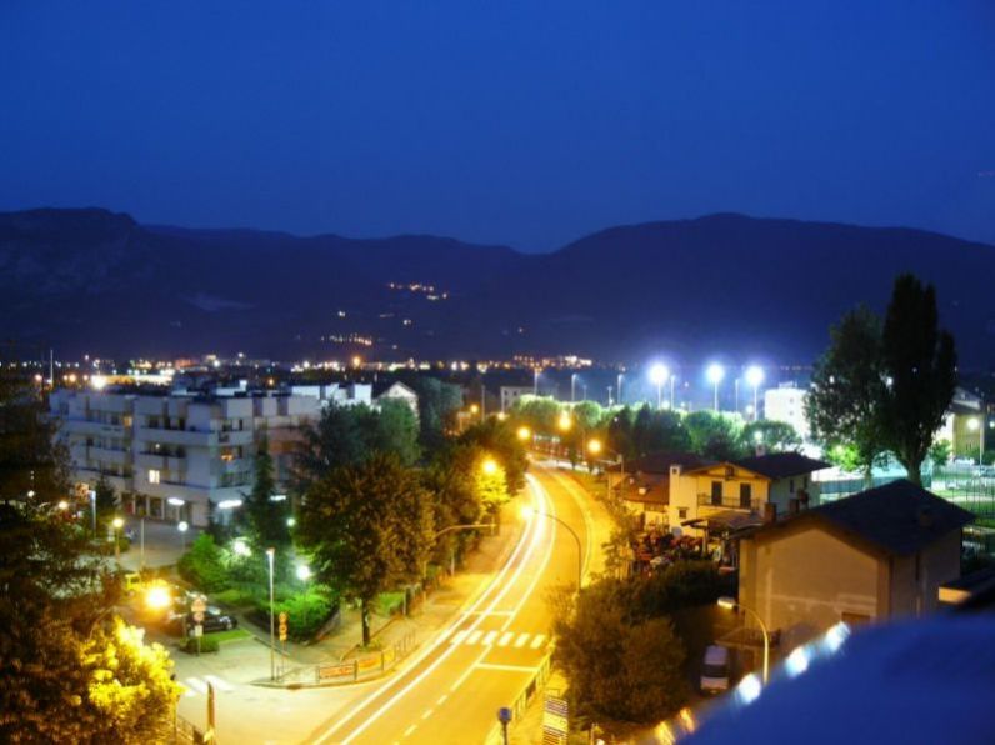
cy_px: 372
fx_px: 1034
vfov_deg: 39.6
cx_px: 498
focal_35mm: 36
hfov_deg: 51.4
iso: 100
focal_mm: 6
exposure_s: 8
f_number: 2.8
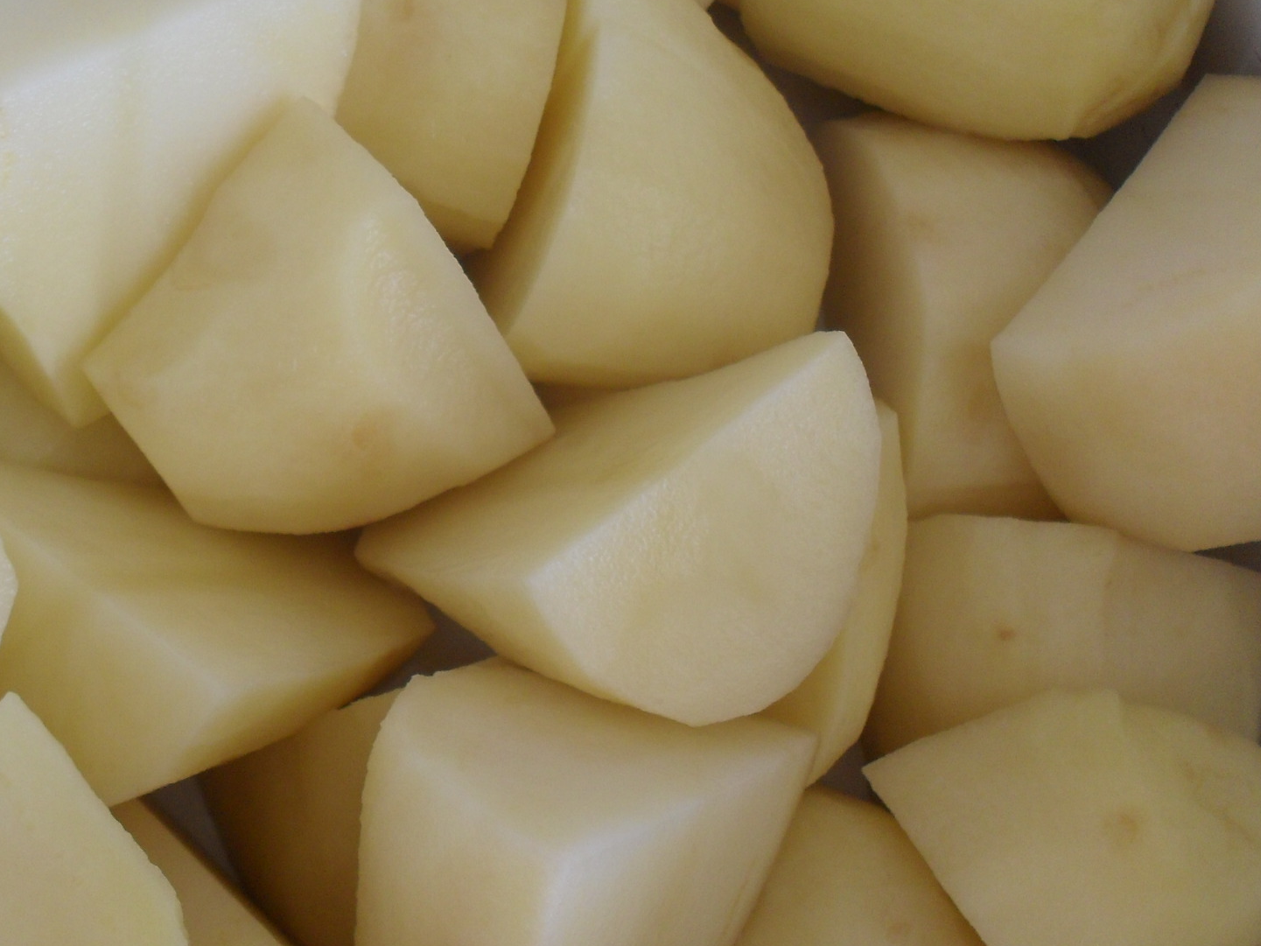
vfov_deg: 27.0
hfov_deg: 35.3
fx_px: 1967
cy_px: 389
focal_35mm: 54
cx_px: 455
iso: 100
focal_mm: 6.3
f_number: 2.8
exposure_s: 1/30
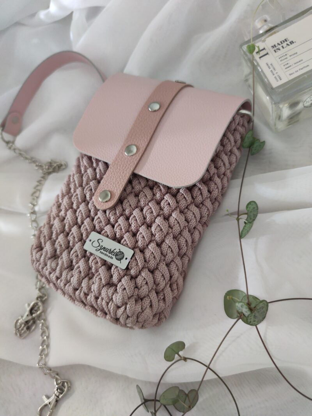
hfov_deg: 56.8
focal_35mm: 24
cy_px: 208
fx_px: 288
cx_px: 156
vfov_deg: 71.6
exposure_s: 1/120
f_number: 1.69
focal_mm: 6.72
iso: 774
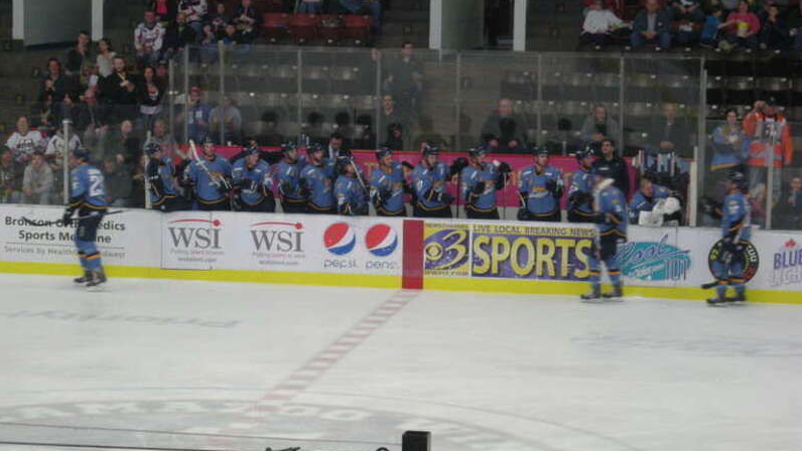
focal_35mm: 115
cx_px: 402
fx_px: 2446
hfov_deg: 18.6
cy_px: 200
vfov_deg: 10.5
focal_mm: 17.1
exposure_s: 1/67.4
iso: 235
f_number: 4.7
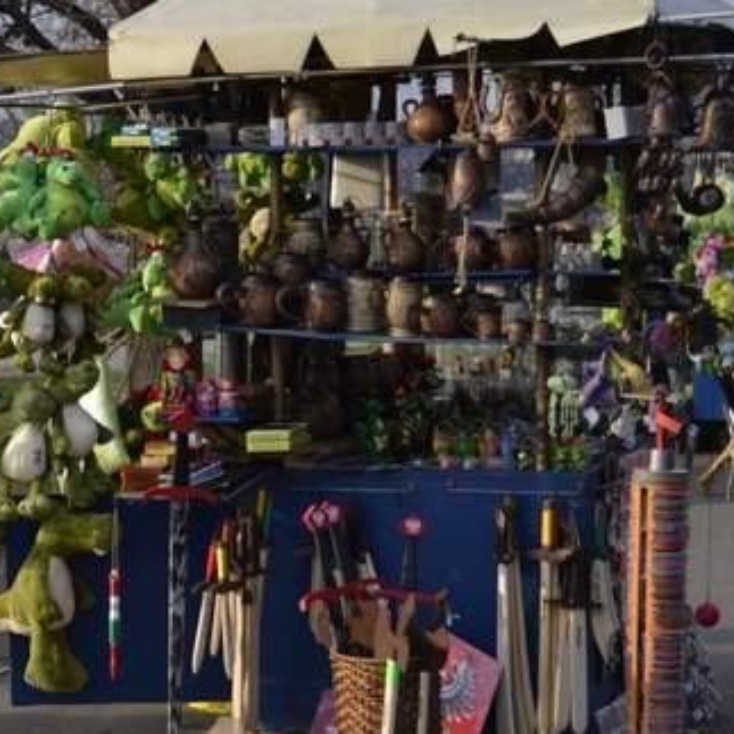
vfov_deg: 14.5
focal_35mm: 120
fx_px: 2879
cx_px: -143
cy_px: 461
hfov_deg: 14.1
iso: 400
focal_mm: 38
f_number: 5
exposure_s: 1/500
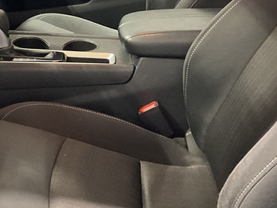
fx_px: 632
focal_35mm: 79
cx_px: 102
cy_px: -2
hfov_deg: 24.6
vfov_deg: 18.2
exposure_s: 1/40
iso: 200
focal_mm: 3
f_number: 1.8
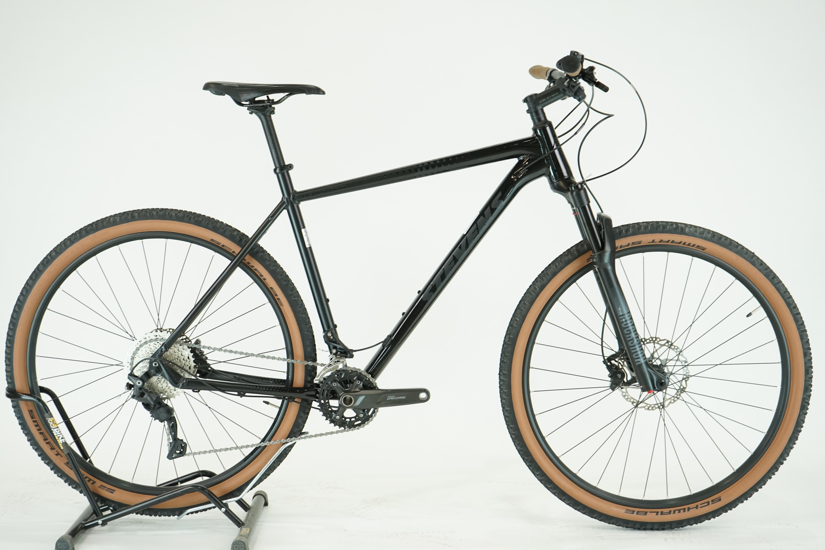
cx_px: 412
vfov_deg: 23.4
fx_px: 1329
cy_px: 275
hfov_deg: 34.5
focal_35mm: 58
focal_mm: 58
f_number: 5.6
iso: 1600
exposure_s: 1/200
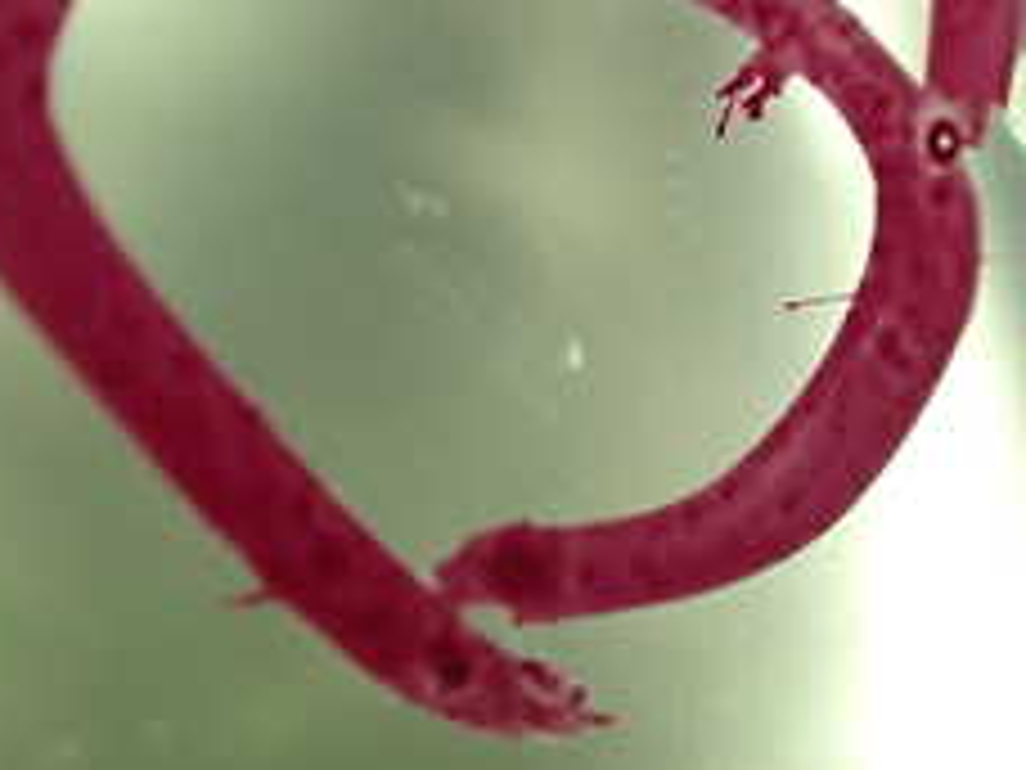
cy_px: 293
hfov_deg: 24.7
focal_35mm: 79
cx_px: 504
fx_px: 2342
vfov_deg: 18.6
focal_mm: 5.4
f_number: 2.3
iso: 400
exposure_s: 1/125
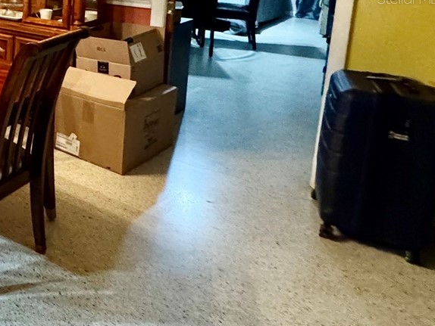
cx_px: -158
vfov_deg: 33.6
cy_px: -2
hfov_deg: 32.6
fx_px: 490
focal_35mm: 39
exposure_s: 1/60
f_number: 2.2
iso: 1000
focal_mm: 2.22
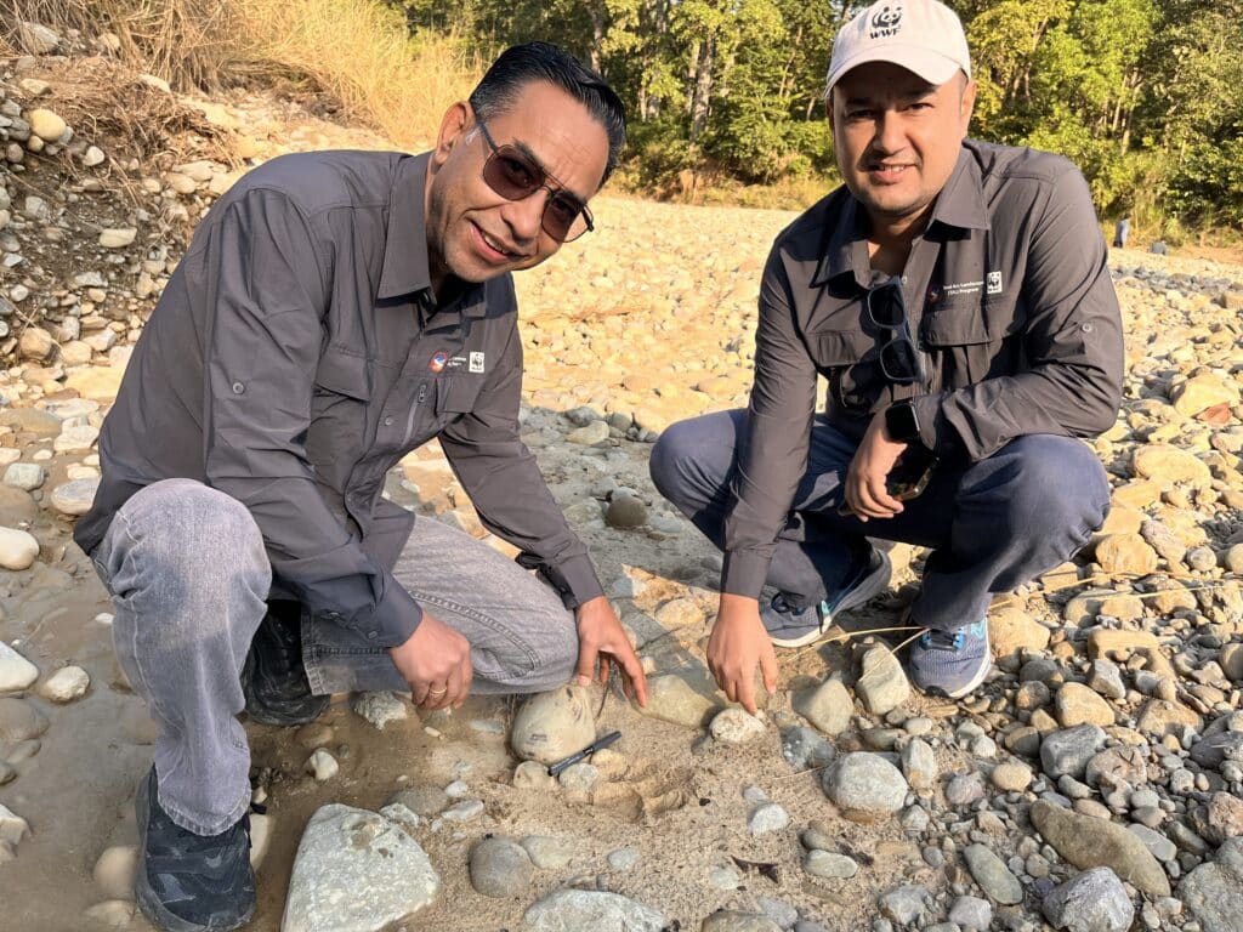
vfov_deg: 53.1
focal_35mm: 26
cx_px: 622
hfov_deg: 67.3
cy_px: 466
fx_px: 934
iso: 50
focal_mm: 5.1
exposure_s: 1/864
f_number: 1.6
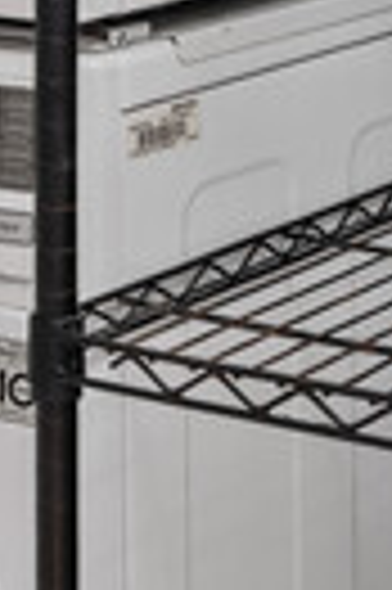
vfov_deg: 15.0
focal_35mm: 122
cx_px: 340
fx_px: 1998
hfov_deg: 11.1
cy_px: -419
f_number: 8
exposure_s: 1
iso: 400
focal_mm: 16
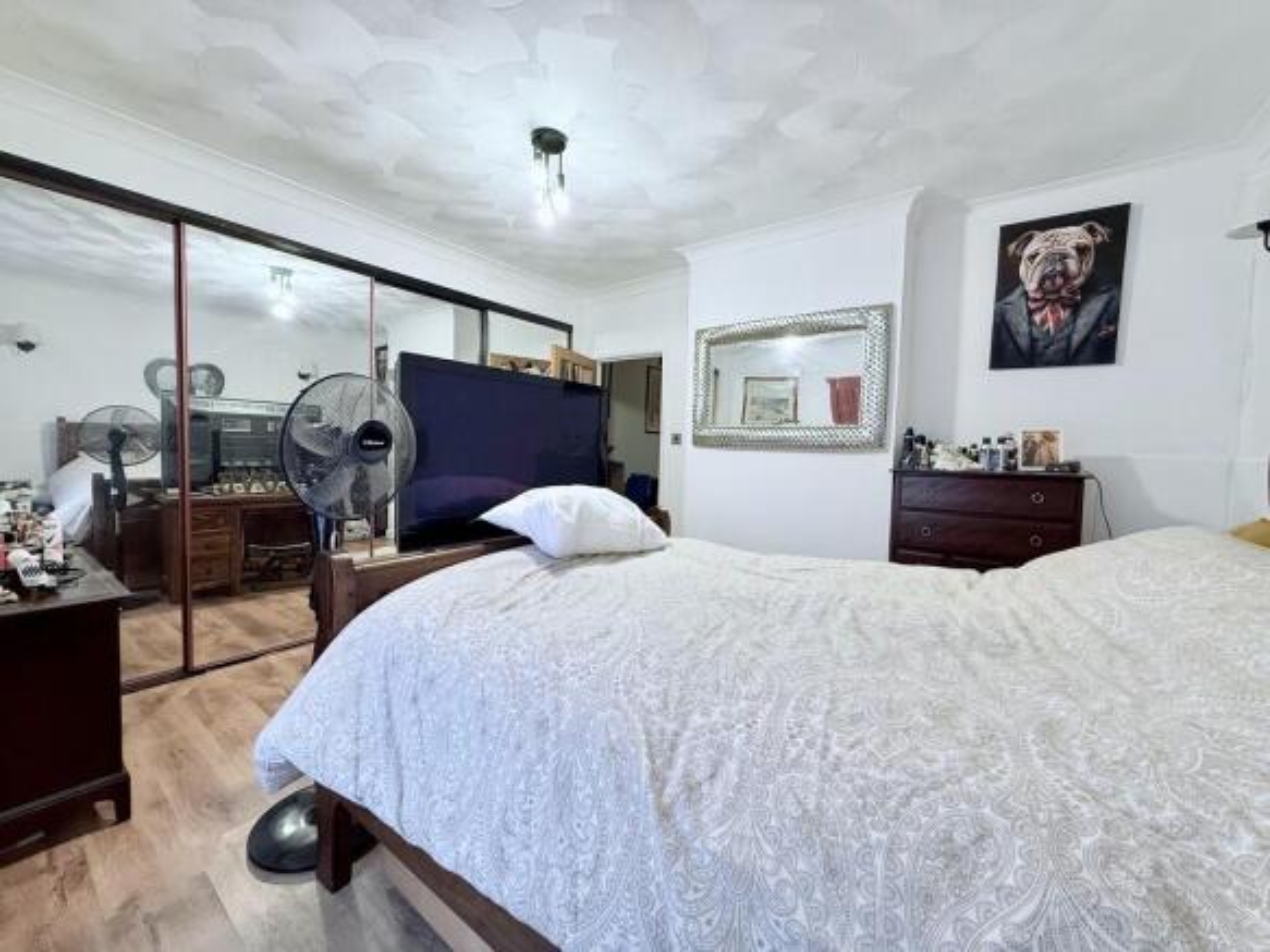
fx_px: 514
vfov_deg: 85.7
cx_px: 635
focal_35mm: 14
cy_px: 476
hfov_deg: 102.1
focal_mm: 2.22
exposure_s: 1/100
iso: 160
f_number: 2.2
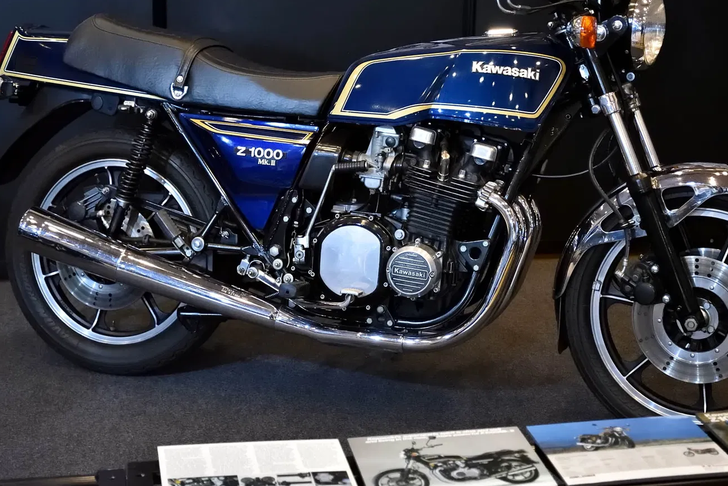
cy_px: 207
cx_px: 405
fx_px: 1295
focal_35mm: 64
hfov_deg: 31.4
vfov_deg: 21.2
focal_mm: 52
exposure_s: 1/250
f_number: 4.2
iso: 12800
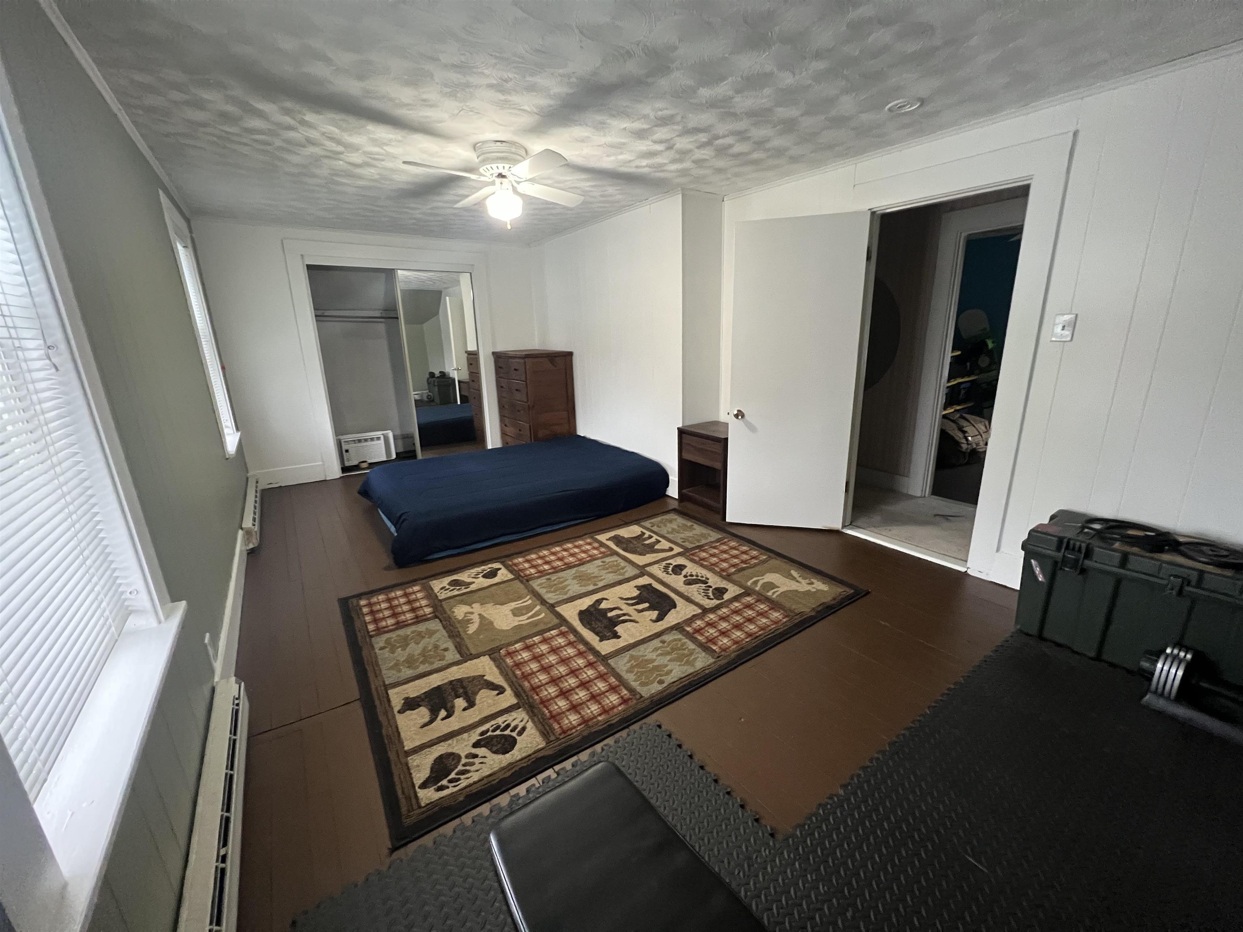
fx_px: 467
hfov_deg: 106.2
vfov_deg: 89.9
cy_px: 466
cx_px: 622
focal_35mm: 13
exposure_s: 1/60
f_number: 1.8
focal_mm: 1.57
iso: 800
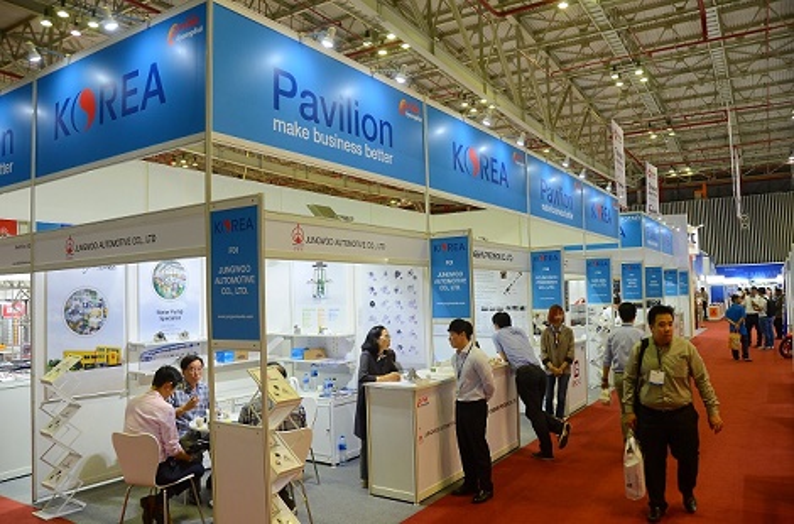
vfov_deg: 47.6
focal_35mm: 27
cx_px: 397
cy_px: 262
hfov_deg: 67.6
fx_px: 594
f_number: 4.5
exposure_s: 1/30
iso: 500
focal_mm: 18
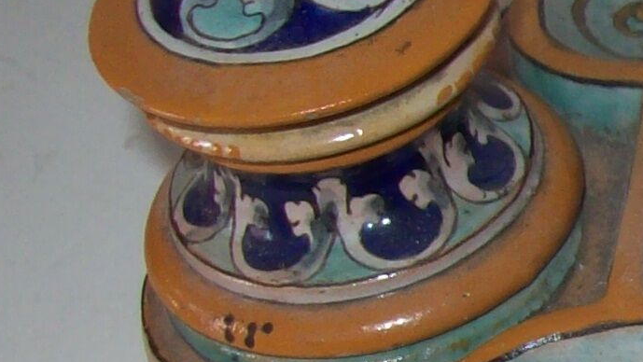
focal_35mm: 162
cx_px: 1228
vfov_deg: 7.4
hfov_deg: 12.0
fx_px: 2763
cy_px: 420
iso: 80
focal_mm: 6
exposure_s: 1/64
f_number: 2.7
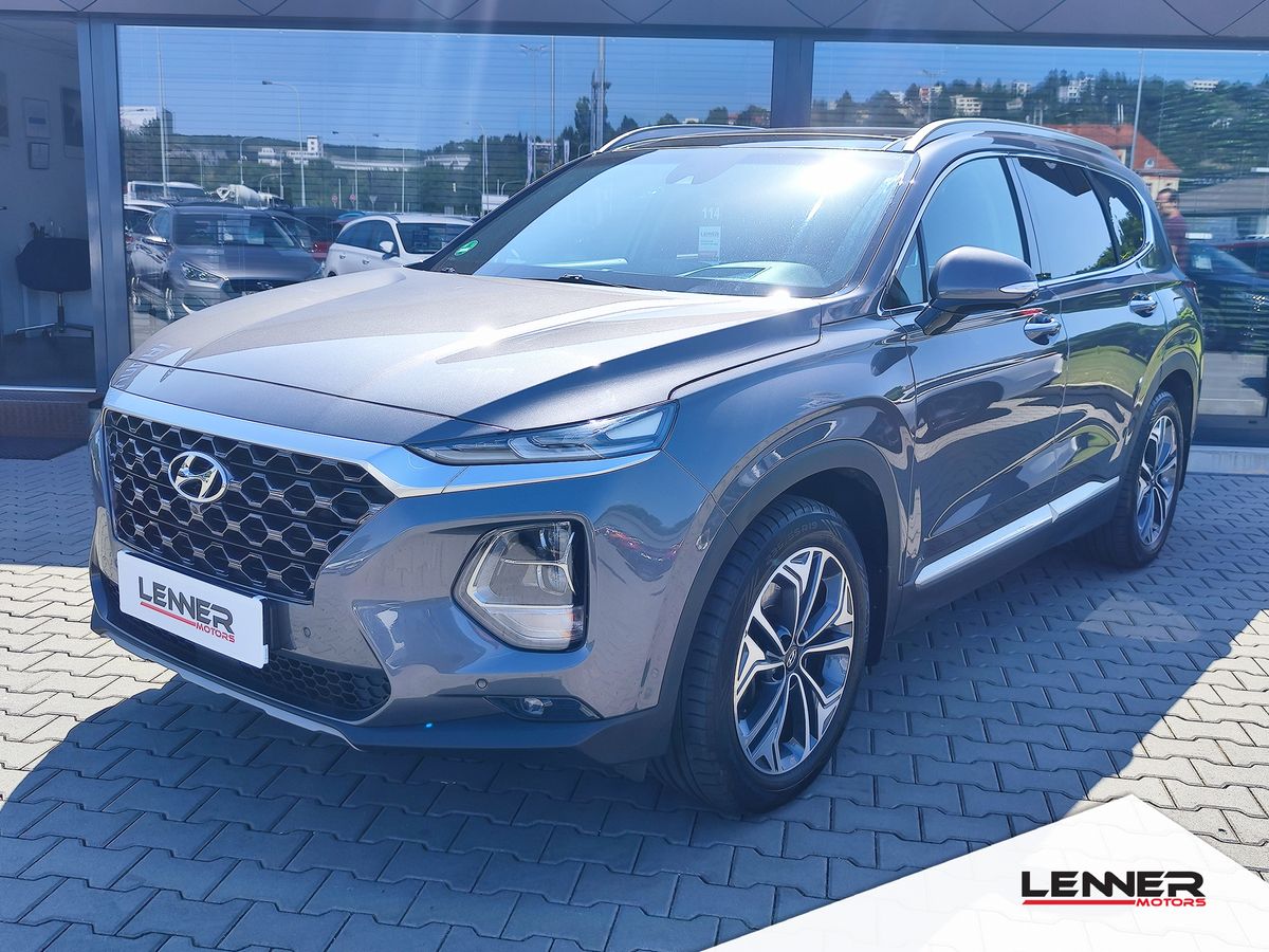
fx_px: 843
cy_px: 476
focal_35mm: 23
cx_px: 634
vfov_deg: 58.9
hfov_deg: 73.9
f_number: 1.69
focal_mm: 7.01
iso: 50
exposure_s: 1/455
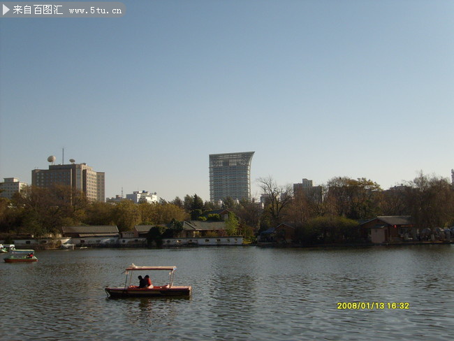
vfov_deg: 33.6
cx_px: 227
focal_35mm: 43
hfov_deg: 43.8
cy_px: 170
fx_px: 564
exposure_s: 1/350
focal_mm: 7.2
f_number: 7.7
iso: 80
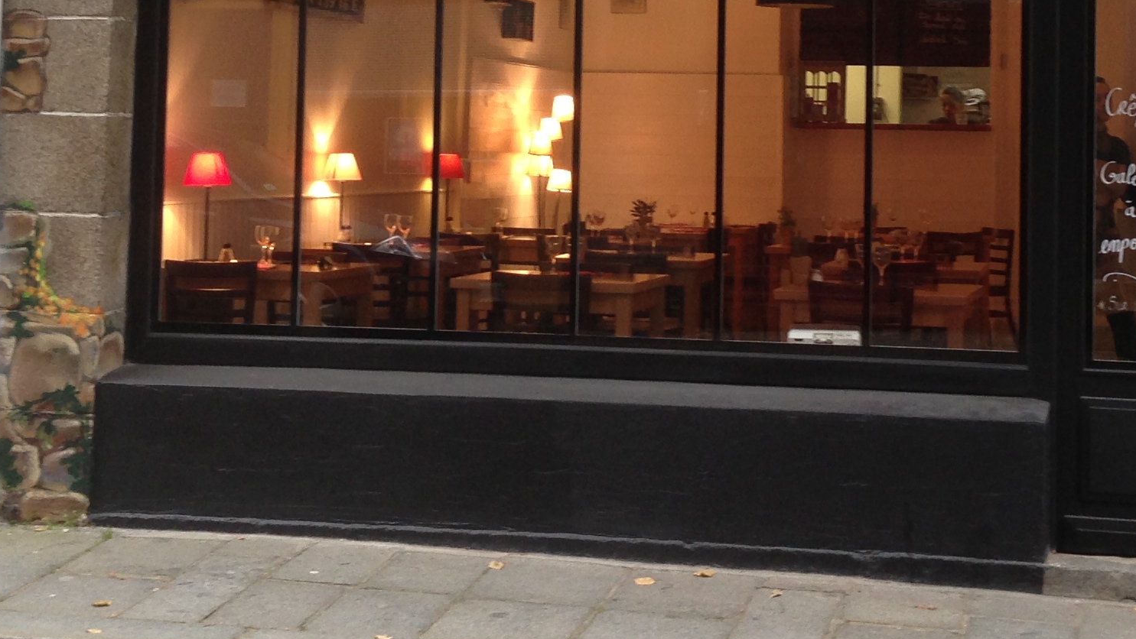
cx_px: 700
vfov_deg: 15.1
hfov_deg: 26.8
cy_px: 17
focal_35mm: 79
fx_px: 2380
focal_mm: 4.13
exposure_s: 1/30
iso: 64
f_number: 2.4
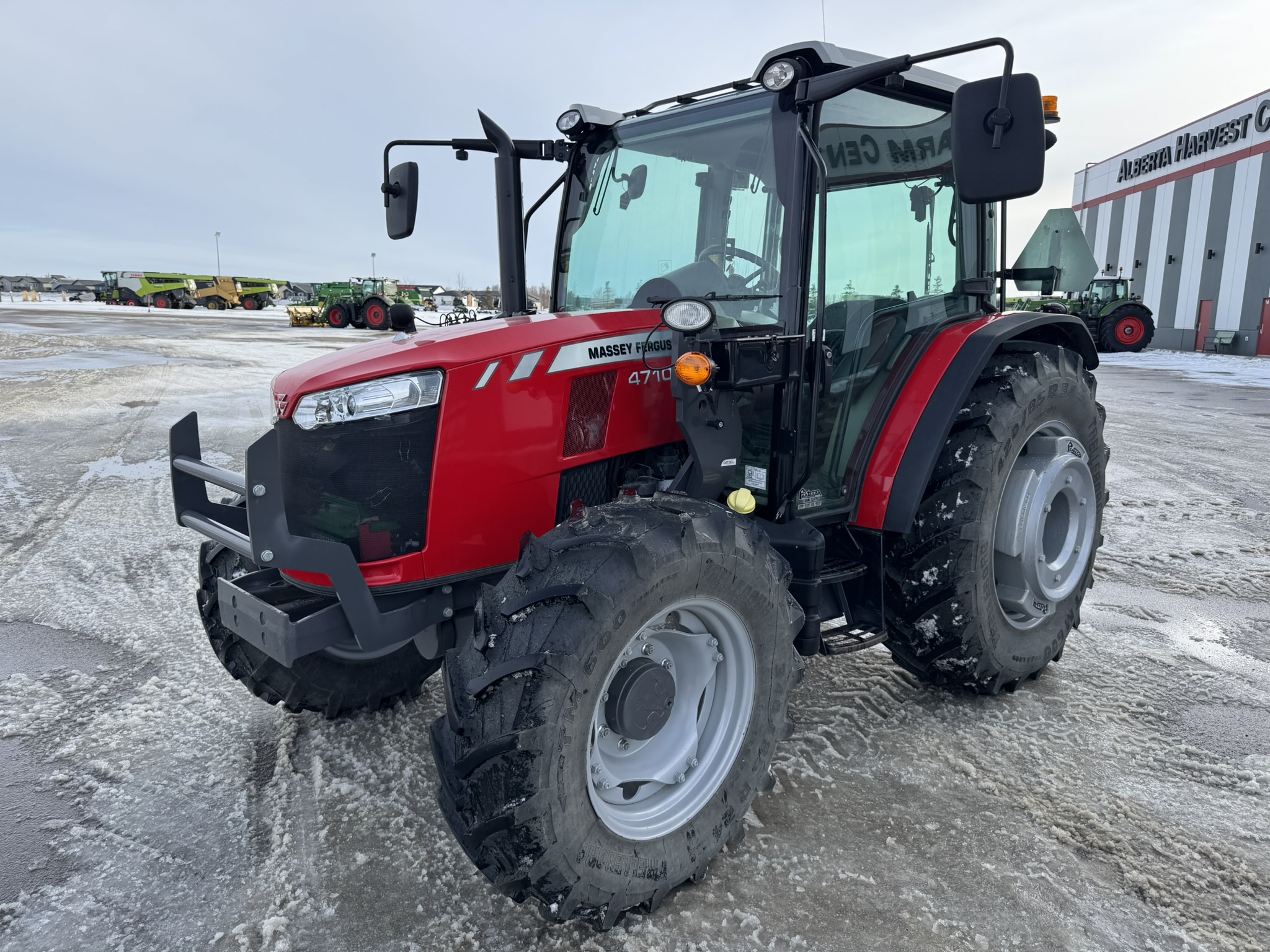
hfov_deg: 71.6
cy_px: 476
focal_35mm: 24
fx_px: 881
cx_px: 635
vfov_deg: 56.8
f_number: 1.78
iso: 80
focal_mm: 6.76
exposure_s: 1/1767
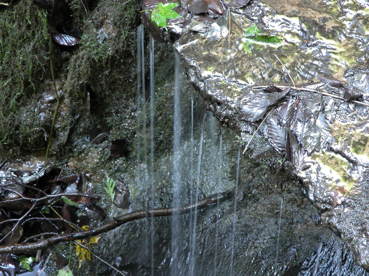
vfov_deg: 6.7
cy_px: 138
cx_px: 184
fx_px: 2377
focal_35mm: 223
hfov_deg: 8.9
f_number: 5.8
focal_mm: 56.7
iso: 100
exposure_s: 2.12
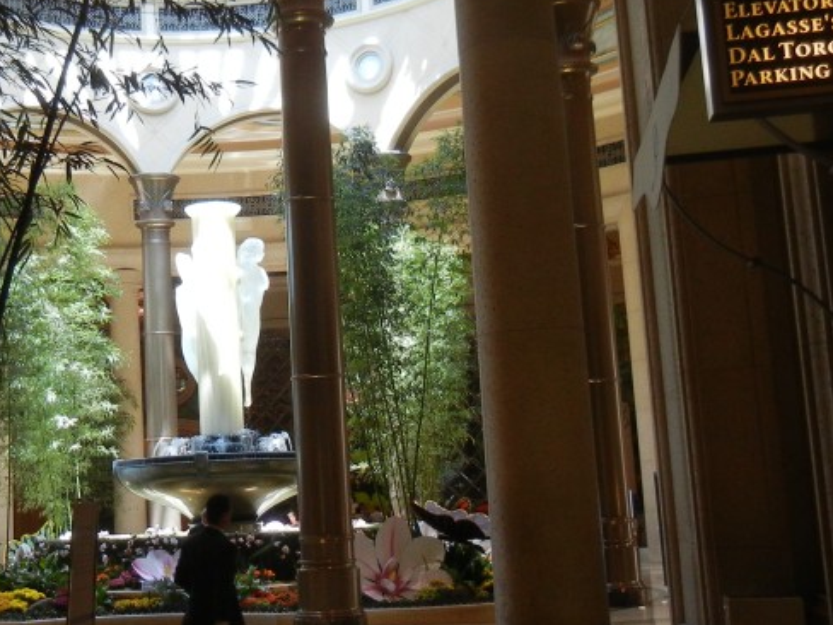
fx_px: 1516
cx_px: 236
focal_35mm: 63
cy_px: 251
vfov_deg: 23.2
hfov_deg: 30.3
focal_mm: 5.4
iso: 283
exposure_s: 1/60
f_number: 3.5
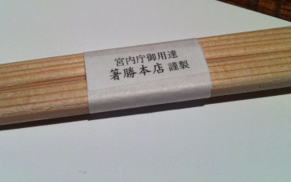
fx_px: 365
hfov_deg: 43.5
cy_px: 61
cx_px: 141
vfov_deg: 27.9
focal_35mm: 46
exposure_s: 1/60
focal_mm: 3.85
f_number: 2.8
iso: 80
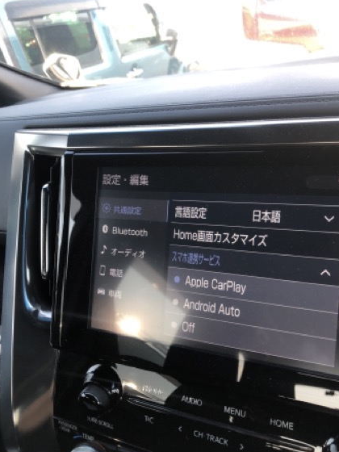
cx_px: 190
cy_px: 238
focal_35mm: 32
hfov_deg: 44.1
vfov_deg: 56.8
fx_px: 418
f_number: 1.8
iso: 40
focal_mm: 3.99
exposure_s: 1/120
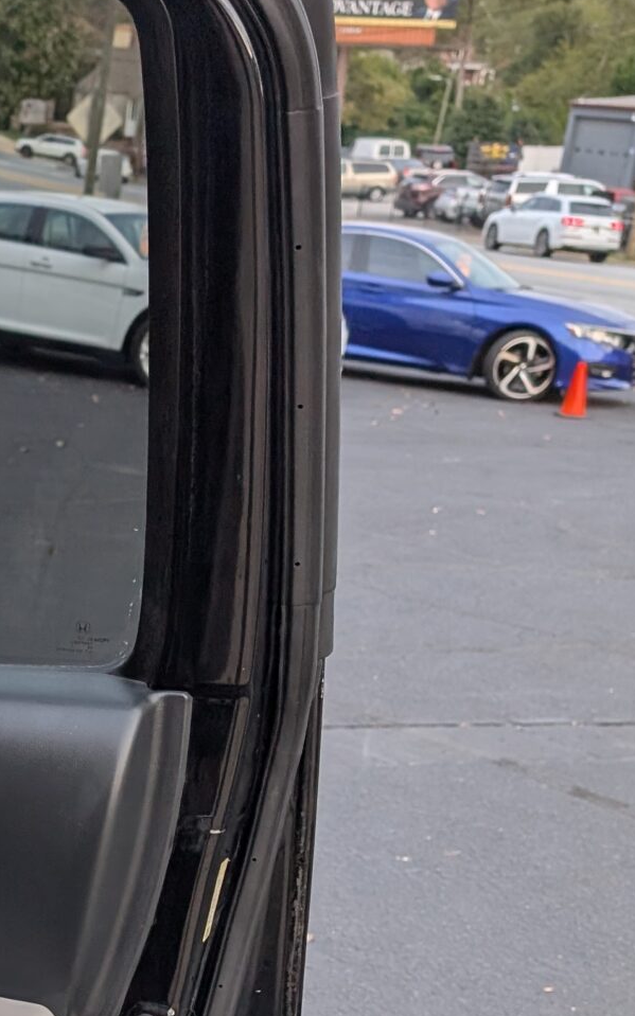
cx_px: -304
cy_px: 972
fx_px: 1884
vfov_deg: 28.7
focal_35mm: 68
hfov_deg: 17.3
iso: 79
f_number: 1.68
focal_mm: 6.9
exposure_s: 1/282
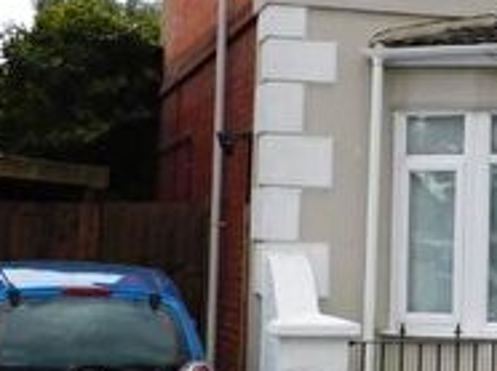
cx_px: 574
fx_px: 1620
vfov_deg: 13.0
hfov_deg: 16.8
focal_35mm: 113
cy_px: 105
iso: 125
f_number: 3.2
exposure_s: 1/1000
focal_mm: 5.3
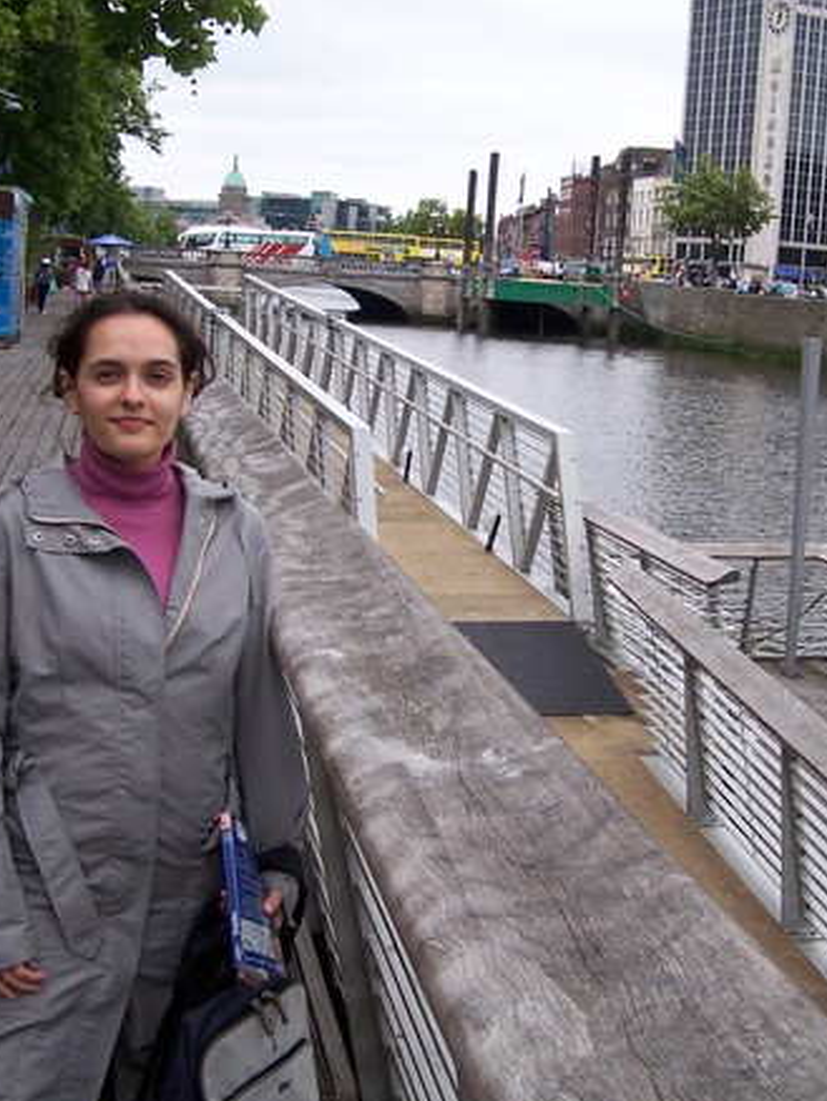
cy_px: 485
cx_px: 445
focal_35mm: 52
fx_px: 1655
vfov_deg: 36.8
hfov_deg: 28.1
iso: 80
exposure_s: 1/125
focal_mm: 6.3
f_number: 2.8
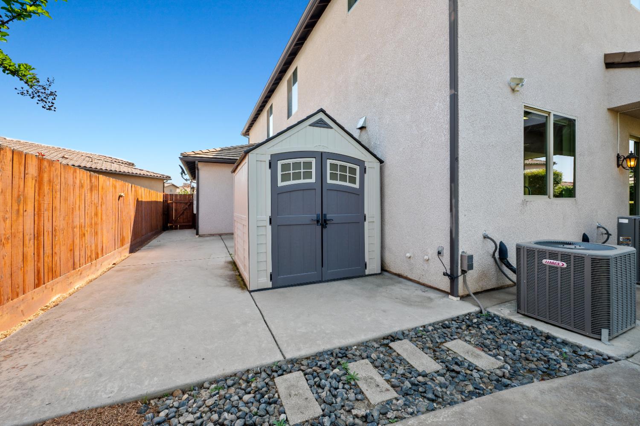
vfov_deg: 81.1
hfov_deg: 104.3
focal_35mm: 14
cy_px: 213
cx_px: 320
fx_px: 249
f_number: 9
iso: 250
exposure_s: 1/50
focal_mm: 14
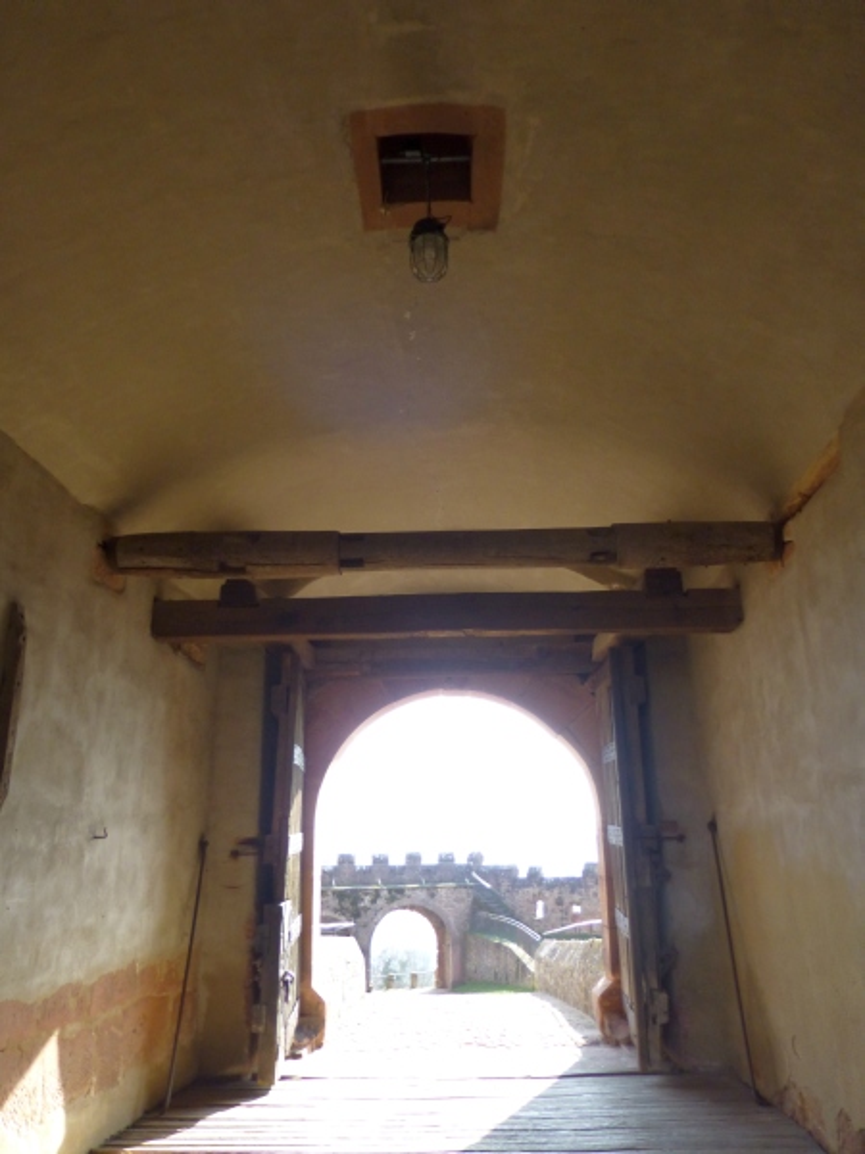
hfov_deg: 54.9
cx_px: 432
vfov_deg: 69.4
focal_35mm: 25
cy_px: 577
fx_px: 833
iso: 250
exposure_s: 1/250
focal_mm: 4.3
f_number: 3.3
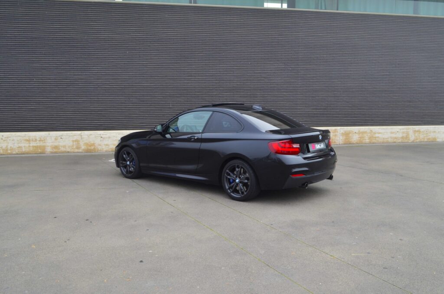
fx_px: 369
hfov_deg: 62.0
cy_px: 147
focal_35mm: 30
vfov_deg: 43.4
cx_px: 222
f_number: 10
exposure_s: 1/60
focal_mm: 20
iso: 280
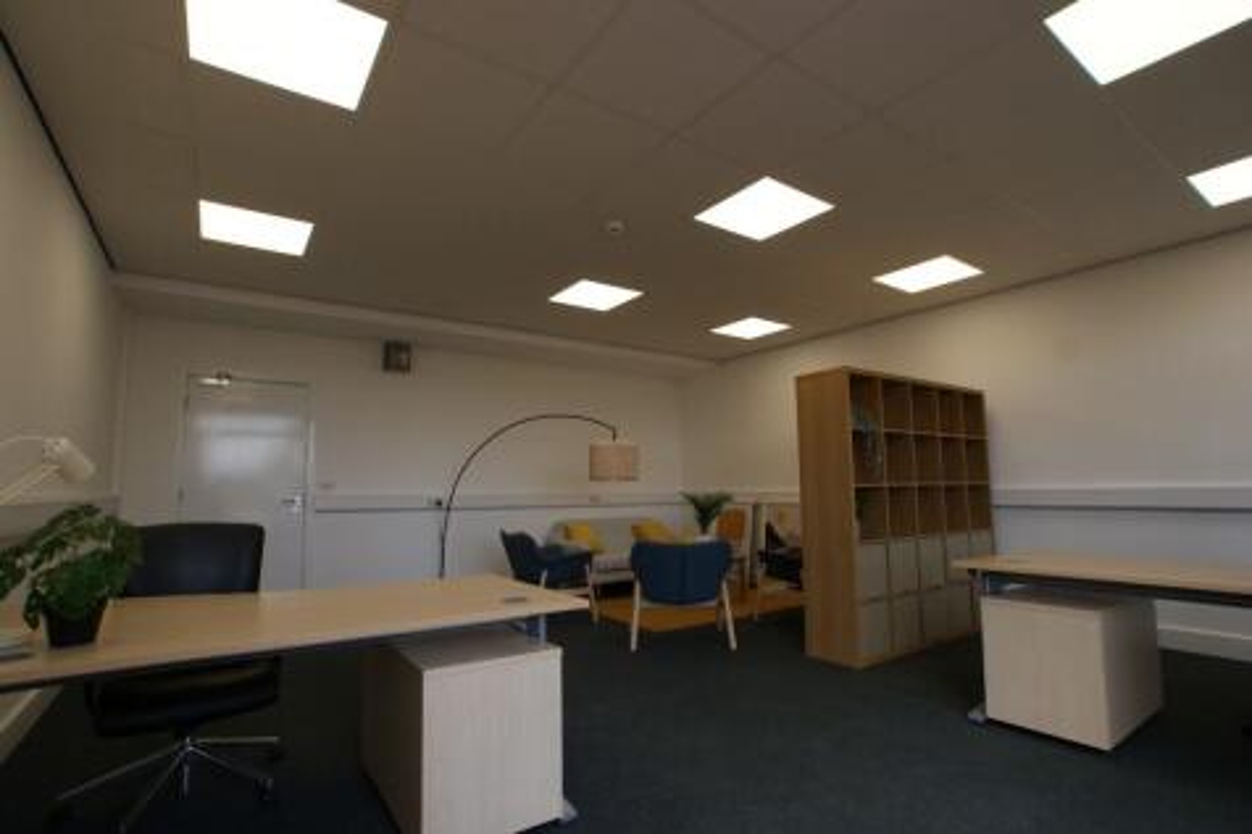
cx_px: 626
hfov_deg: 95.0
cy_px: 417
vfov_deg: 72.0
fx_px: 574
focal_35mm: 16
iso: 100
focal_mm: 11
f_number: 6.3
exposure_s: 1/50
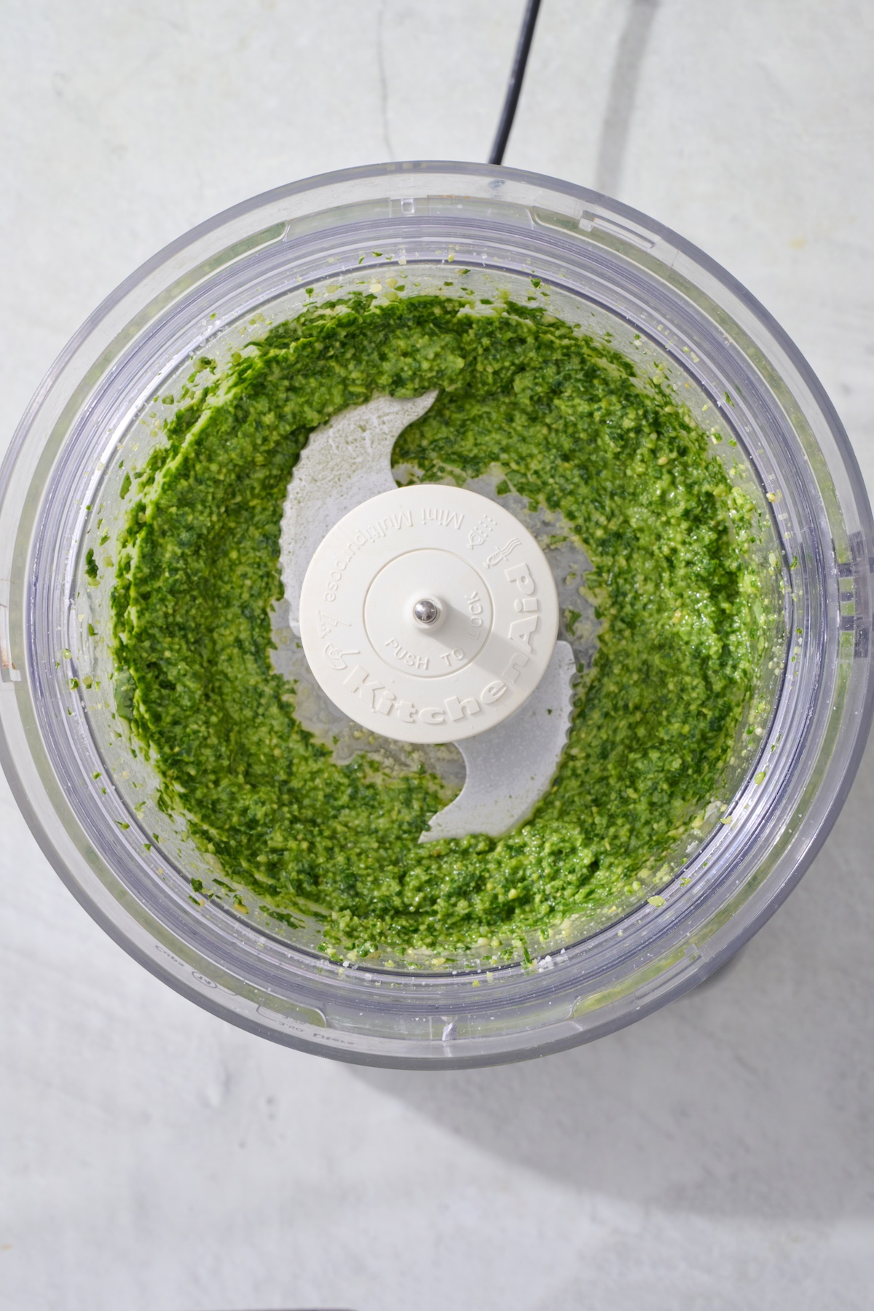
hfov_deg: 28.1
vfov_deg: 41.1
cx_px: 437
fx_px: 1748
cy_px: 656
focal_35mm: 48
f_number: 14
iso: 500
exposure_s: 1/200
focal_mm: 48
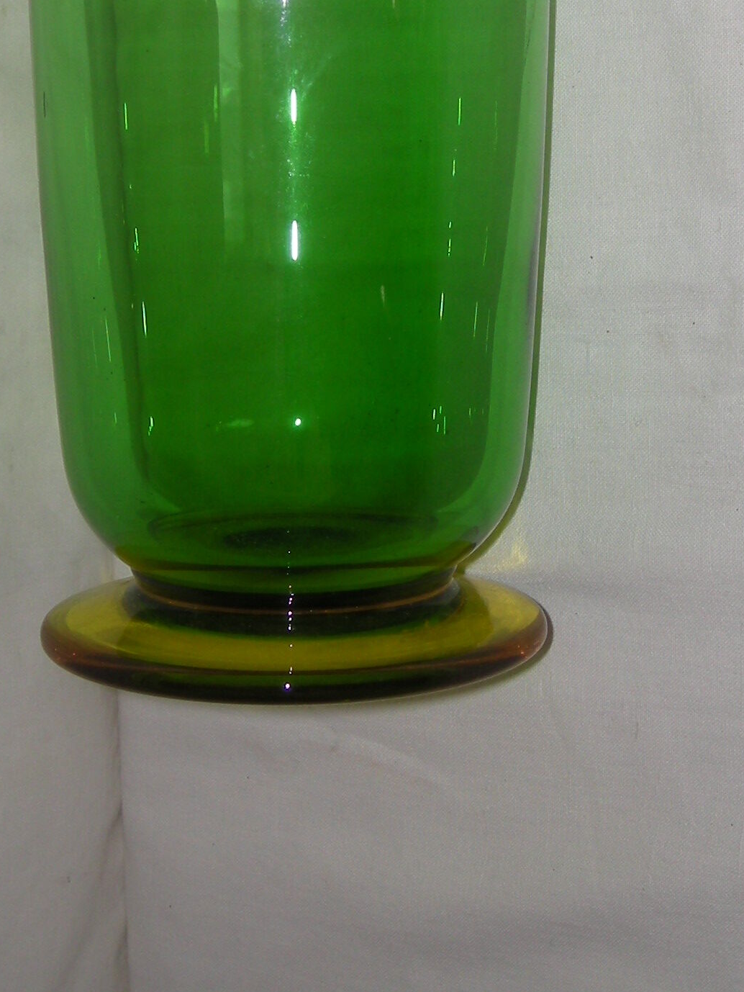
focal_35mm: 78
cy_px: 207
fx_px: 2235
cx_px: 371
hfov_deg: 18.9
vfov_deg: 24.6
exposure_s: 1/51.6
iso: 50
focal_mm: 5.7
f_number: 2.8
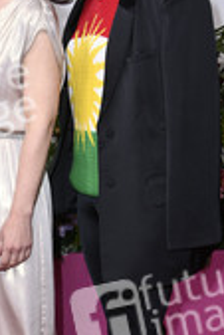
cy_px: 210
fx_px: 1211
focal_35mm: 130
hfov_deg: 10.5
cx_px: -8
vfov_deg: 15.7
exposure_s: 1/250
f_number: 5.6
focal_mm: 55
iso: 500
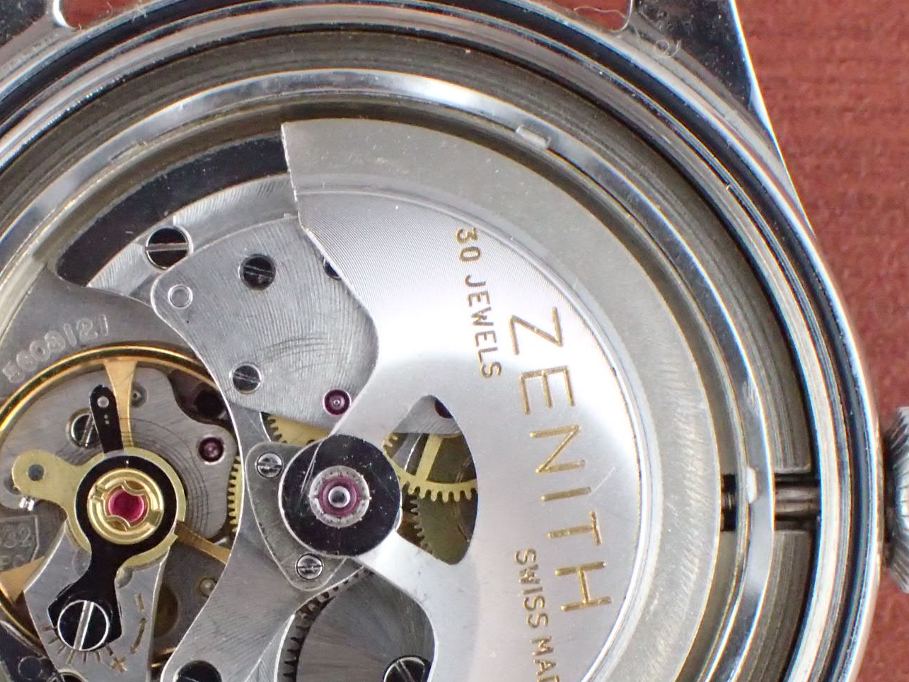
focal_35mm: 127
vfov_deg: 11.7
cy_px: 489
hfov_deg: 15.5
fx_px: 3335
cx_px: 337
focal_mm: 15.41
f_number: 6.3
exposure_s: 1/40
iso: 1600
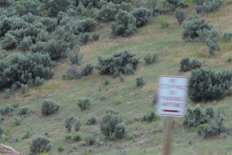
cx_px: 51
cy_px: 42
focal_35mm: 210
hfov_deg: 9.8
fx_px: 1355
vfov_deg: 6.5
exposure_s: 1/250
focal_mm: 55
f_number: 8
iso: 360
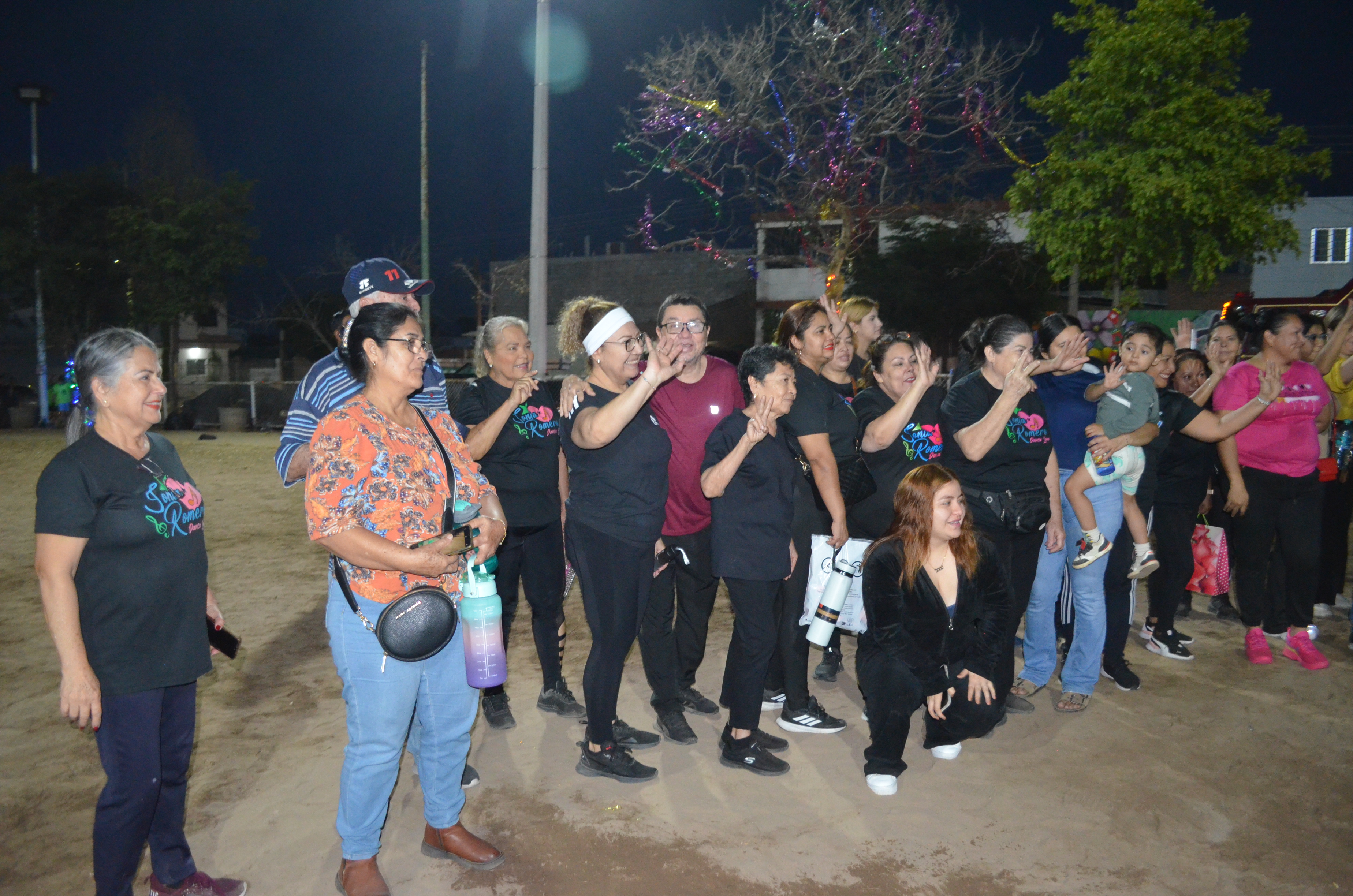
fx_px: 1013
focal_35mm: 27
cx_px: 676
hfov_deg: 67.5
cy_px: 448
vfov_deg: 47.7
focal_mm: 18
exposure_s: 1/60
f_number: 3.5
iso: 3200
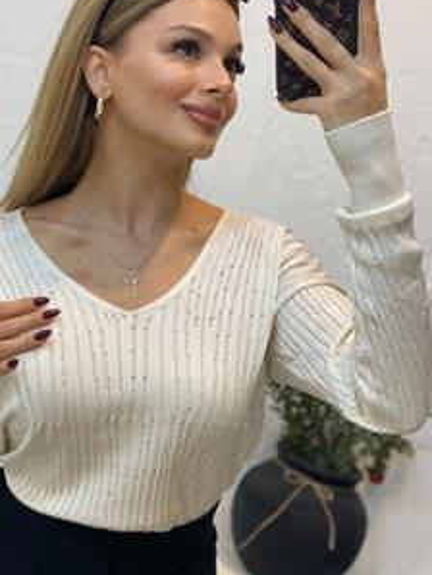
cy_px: 281
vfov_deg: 27.0
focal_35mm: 72
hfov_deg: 20.4
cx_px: 145
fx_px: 1196
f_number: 2
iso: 80
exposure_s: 1/100
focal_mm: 6
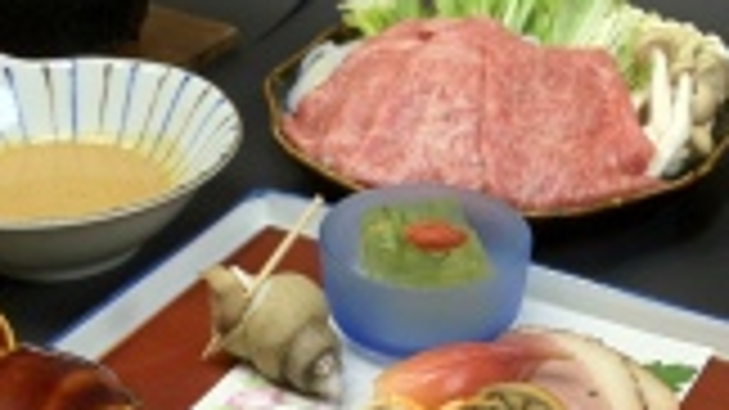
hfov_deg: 22.7
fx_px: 1816
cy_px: 288
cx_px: 405
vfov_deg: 12.8
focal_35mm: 94
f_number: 2.4
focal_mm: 4.28
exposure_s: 1/20
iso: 100
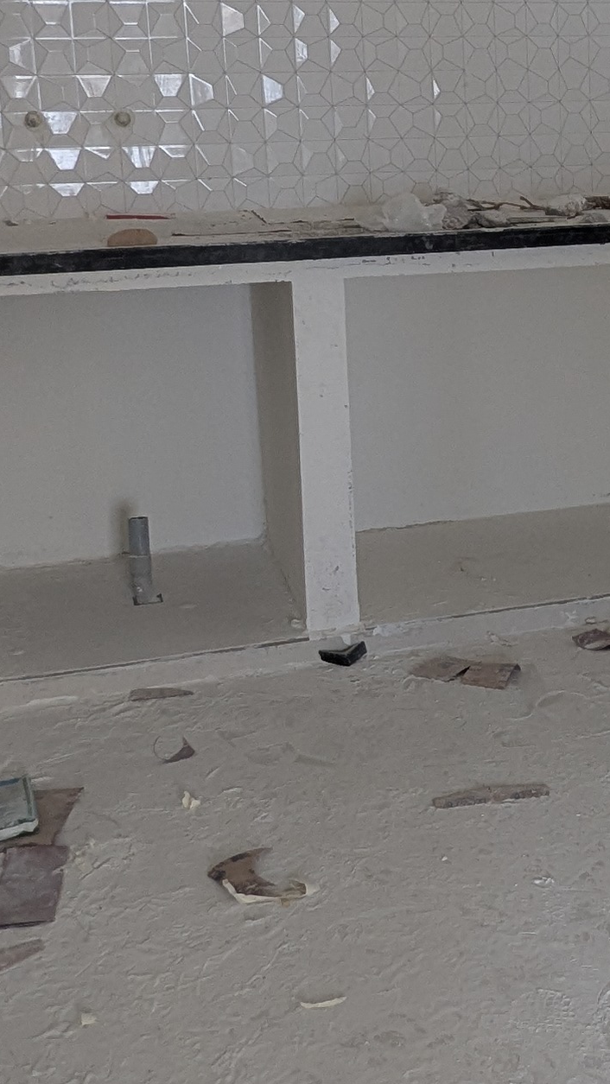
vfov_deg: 37.0
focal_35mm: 56
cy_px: 422
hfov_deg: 20.0
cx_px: 745
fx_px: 1610
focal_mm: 2.35
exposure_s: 1/50
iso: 65
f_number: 2.2
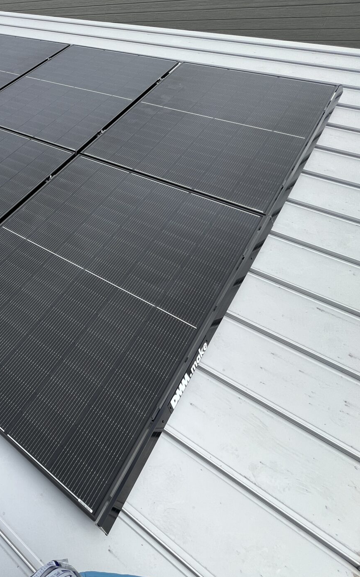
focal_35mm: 19
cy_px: 281
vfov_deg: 88.0
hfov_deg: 47.7
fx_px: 298
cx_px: -22
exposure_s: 1/330
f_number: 1.8
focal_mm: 1.57
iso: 32
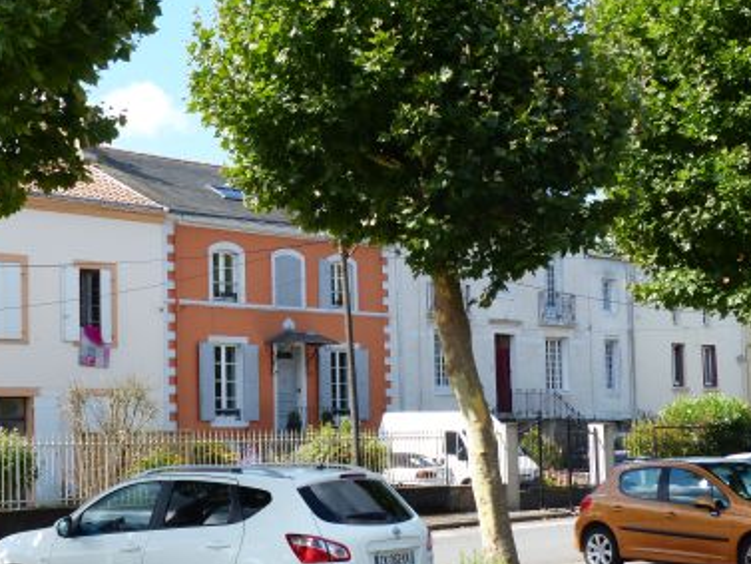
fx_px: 1411
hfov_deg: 29.7
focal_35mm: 65
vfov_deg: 22.6
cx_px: 279
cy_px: 316
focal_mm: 8.7
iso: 100
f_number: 4
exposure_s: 1/400
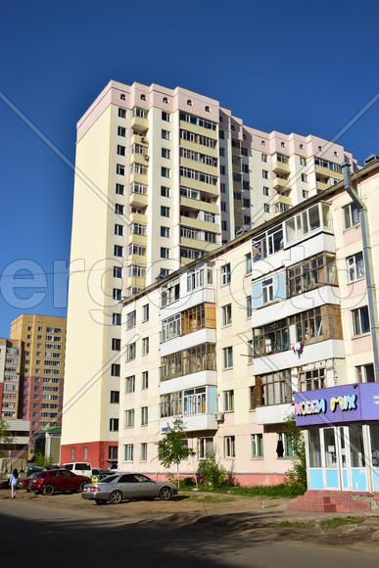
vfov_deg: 51.3
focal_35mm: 38
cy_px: 284
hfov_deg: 35.5
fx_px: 592
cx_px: 190
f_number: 9
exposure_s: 1/320
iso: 100
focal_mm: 25
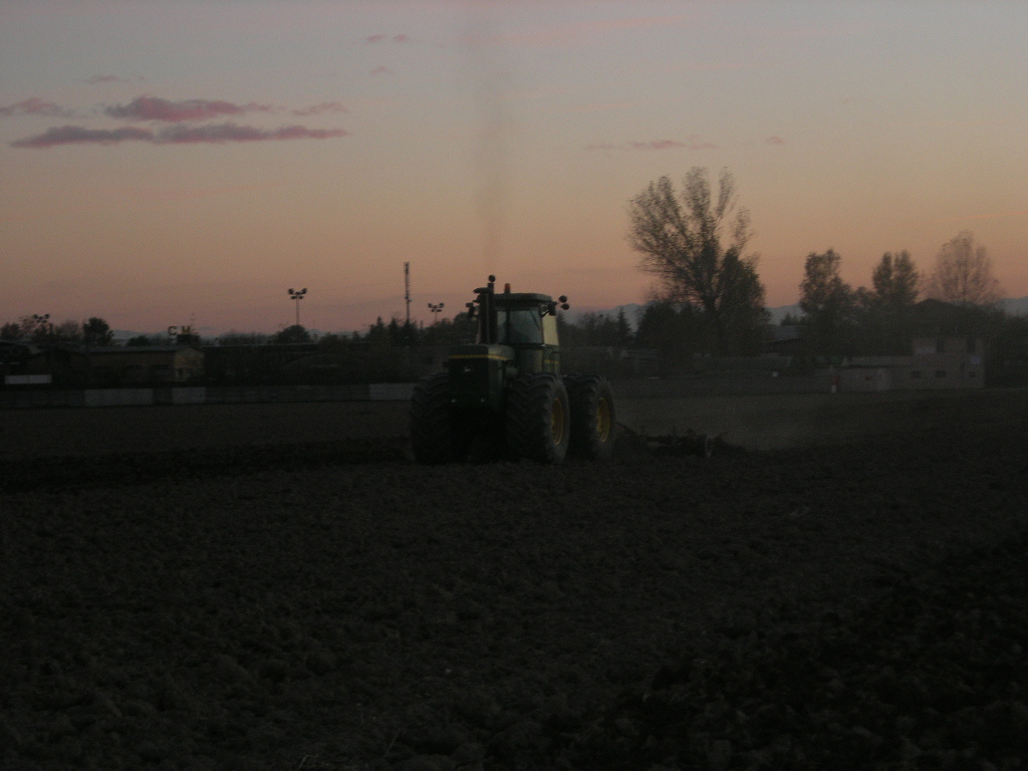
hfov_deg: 19.1
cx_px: 514
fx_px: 3059
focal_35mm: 103
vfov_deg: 14.4
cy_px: 386
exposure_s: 1/60.1
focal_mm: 21.3
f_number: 4.6
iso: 96
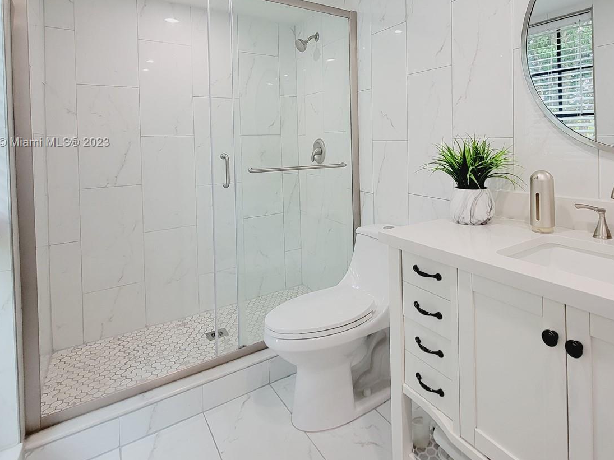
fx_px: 337
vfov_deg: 66.3
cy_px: 143
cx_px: 378
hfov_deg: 83.3
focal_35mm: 19
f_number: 2.2
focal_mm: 2.2
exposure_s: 1/60
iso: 160
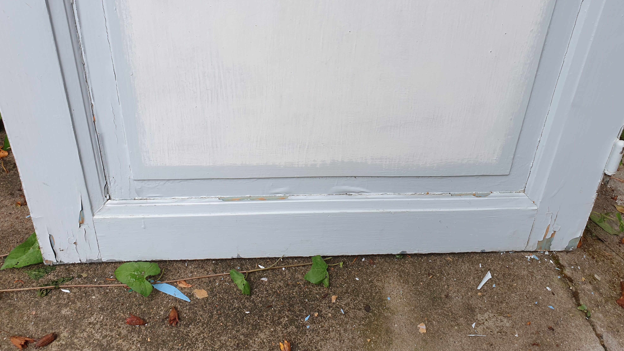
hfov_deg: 66.1
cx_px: 312
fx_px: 480
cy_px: 119
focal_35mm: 29
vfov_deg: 39.7
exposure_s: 1/100
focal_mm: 4.3
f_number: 2.4
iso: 64
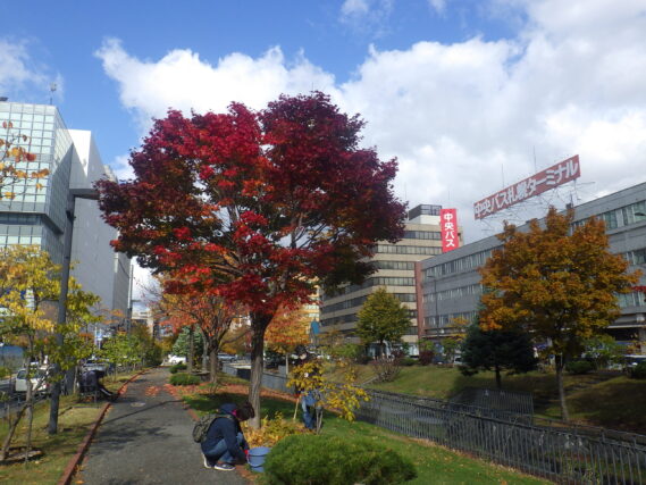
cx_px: 323
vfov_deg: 49.8
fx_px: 523
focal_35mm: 28
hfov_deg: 63.4
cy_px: 242
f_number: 4.2
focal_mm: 5
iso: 125
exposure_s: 1/800
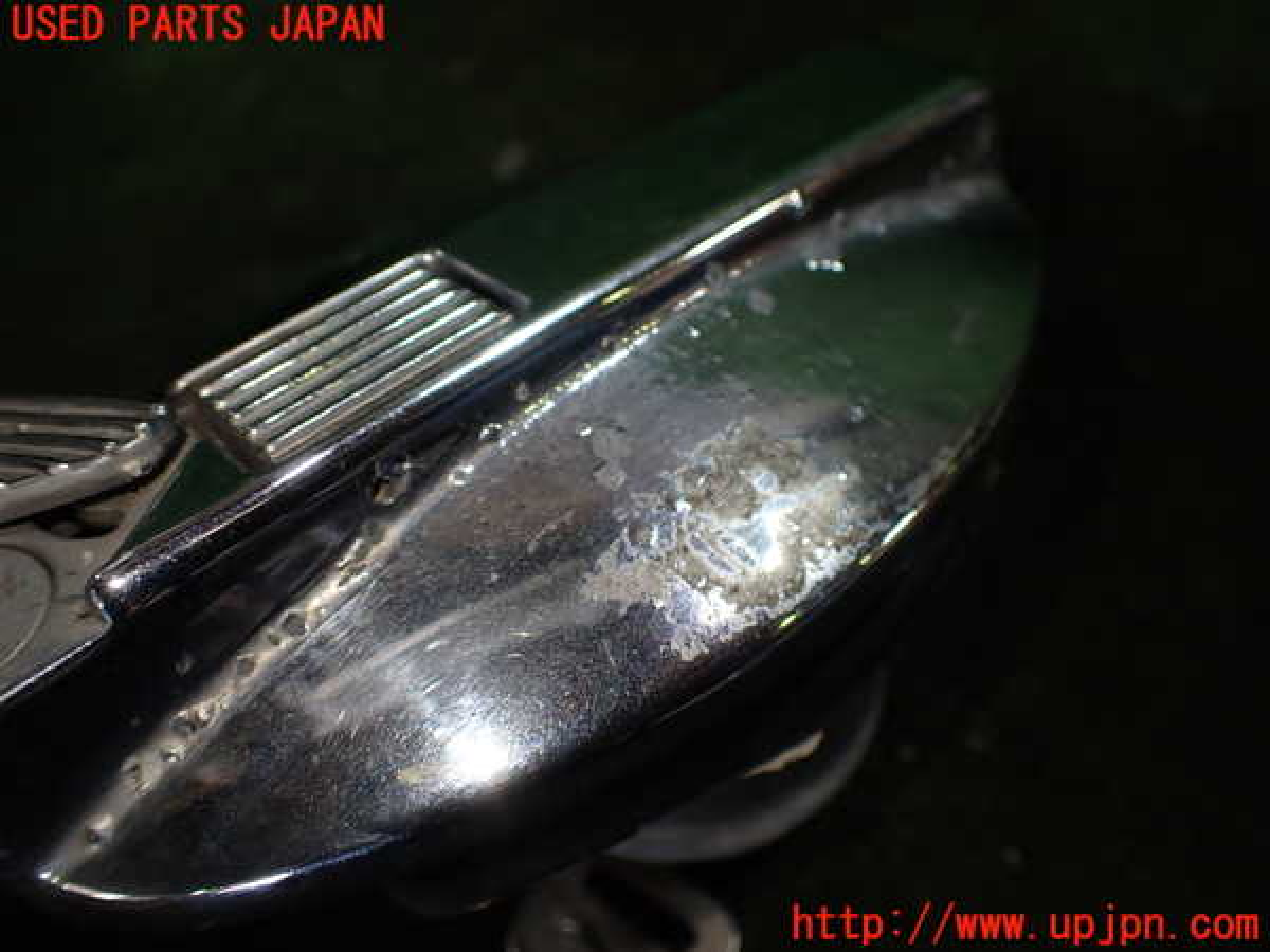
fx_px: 1101
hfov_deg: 60.0
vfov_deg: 46.8
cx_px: 635
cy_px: 476
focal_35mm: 30
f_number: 2.3
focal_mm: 5.4
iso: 125
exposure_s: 1/125
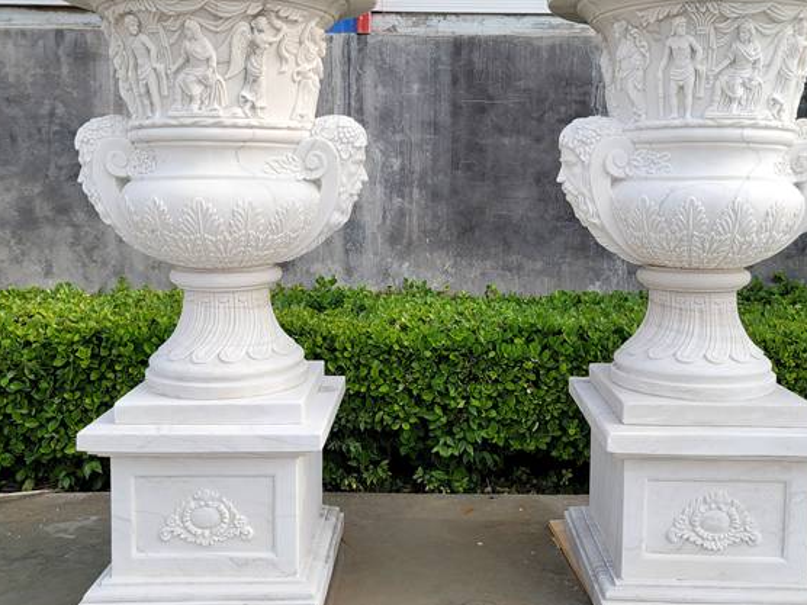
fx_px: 839
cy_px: 261
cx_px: 427
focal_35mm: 36
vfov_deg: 39.6
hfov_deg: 51.3
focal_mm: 7
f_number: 1.8
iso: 20
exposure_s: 1/384
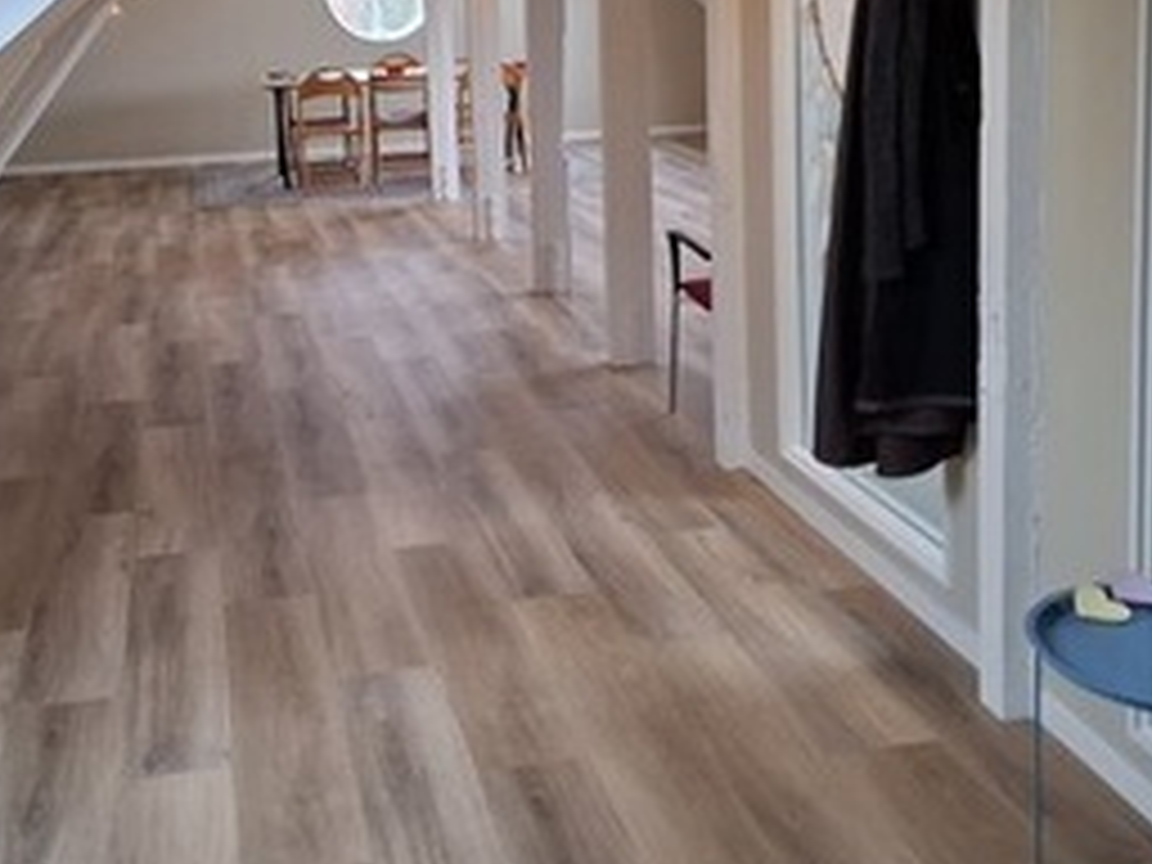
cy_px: 178
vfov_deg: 31.4
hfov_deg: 42.0
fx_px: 1498
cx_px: 526
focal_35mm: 45
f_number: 1.8
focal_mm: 5.54
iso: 320
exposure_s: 1/100
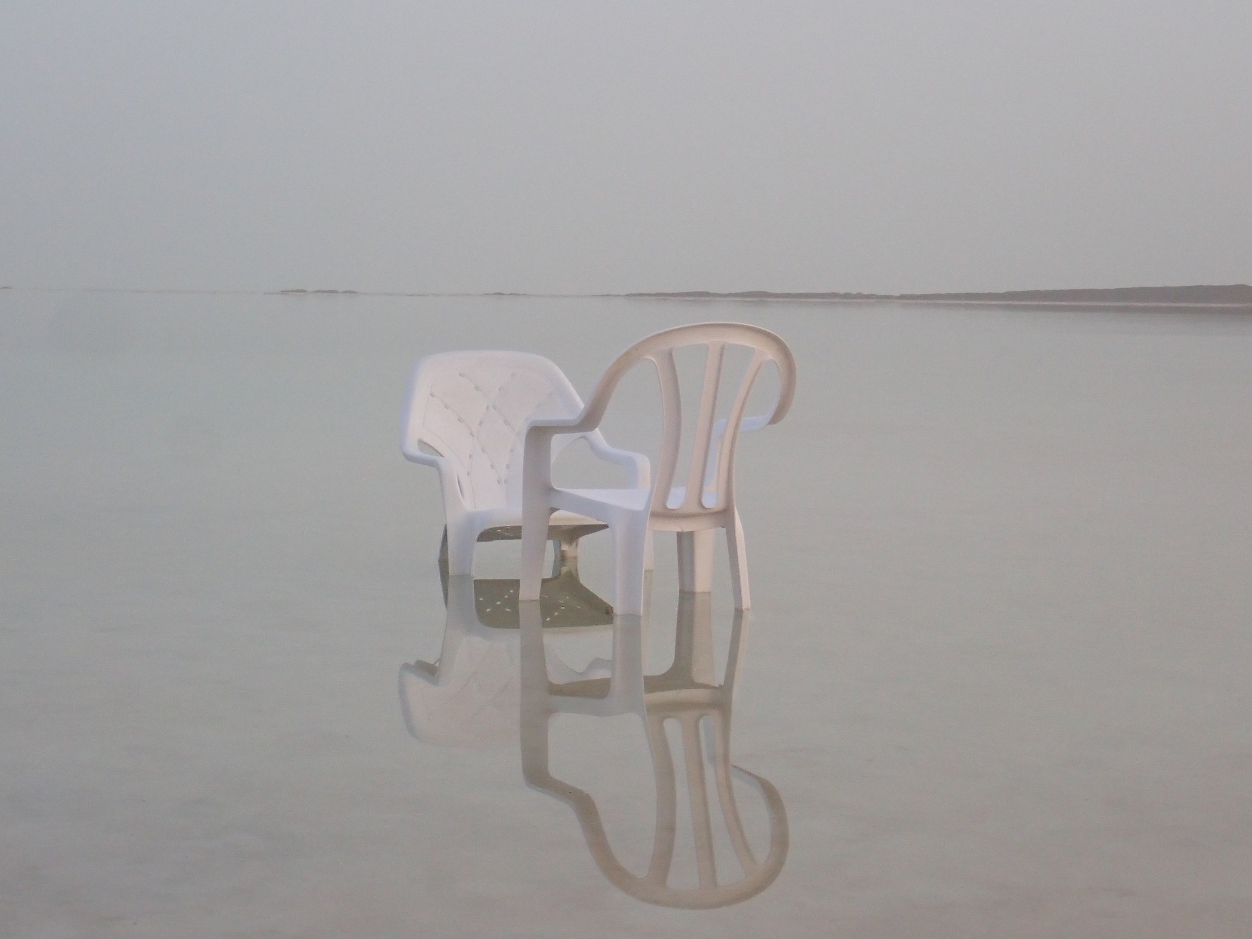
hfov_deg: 27.8
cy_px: 470
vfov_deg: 21.0
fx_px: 2532
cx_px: 626
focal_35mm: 70
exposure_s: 1/60
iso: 500
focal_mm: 12.6
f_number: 16
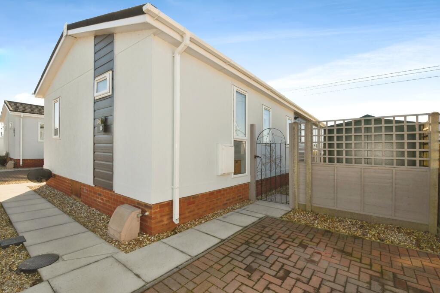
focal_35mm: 15
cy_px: 146
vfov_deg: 77.3
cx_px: 220
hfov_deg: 100.4
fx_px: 183
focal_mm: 10
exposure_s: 1/250
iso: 800
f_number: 18
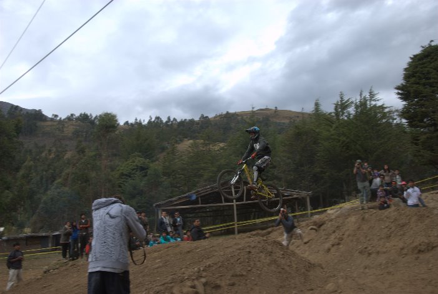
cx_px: 219
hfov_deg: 46.3
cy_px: 147
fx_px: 512
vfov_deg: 32.0
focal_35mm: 42
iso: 100
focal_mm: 28
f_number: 6.3
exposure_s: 1/160
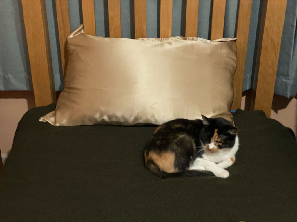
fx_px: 446
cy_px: 111
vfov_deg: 28.0
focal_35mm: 52
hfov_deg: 36.8
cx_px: 148
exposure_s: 1/30
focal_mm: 6
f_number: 2
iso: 1000
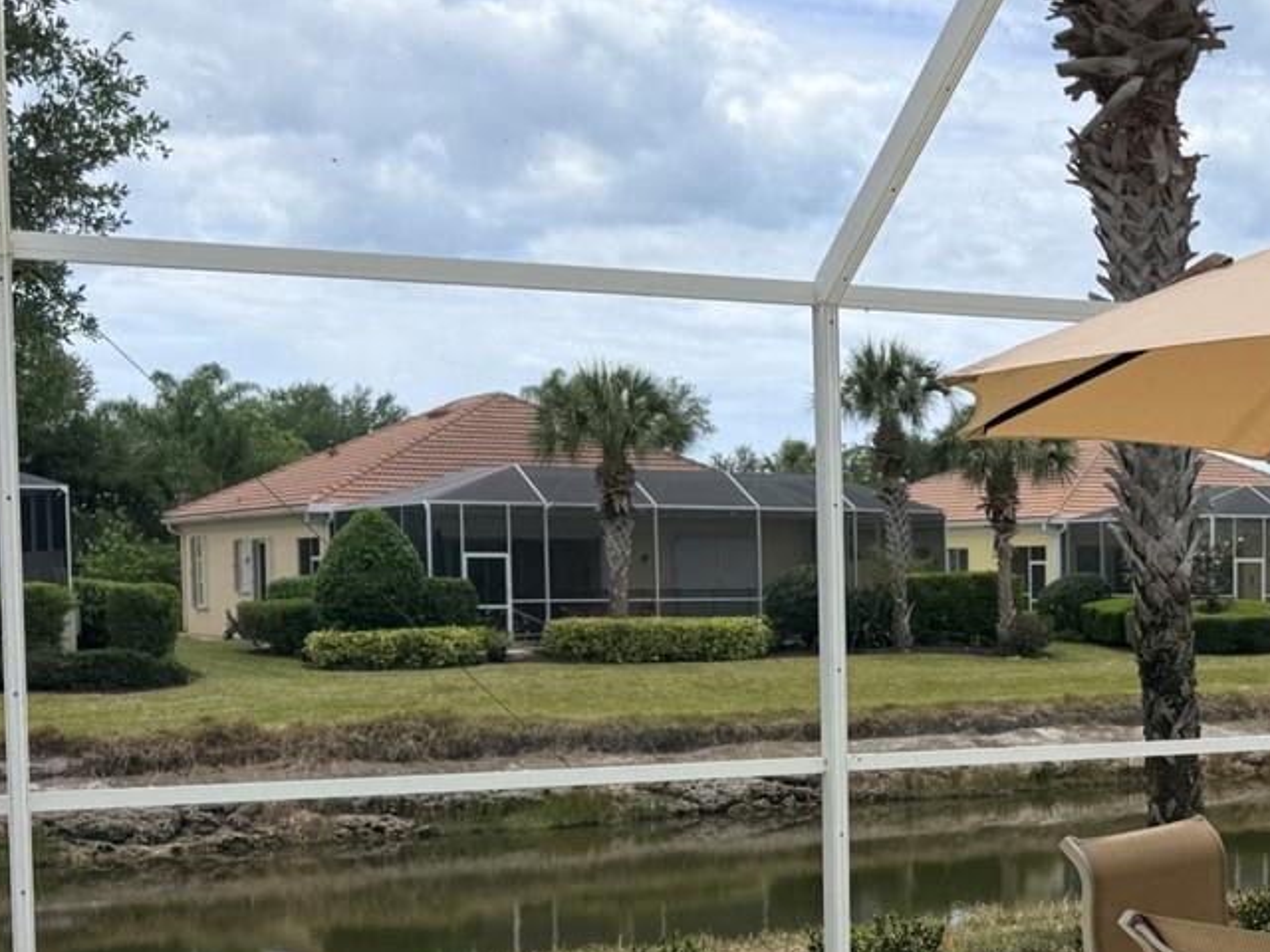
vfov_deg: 24.2
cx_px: 1302
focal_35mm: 60
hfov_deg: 29.8
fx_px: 2201
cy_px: 678
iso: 80
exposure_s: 1/4673
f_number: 1.78
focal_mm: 6.76
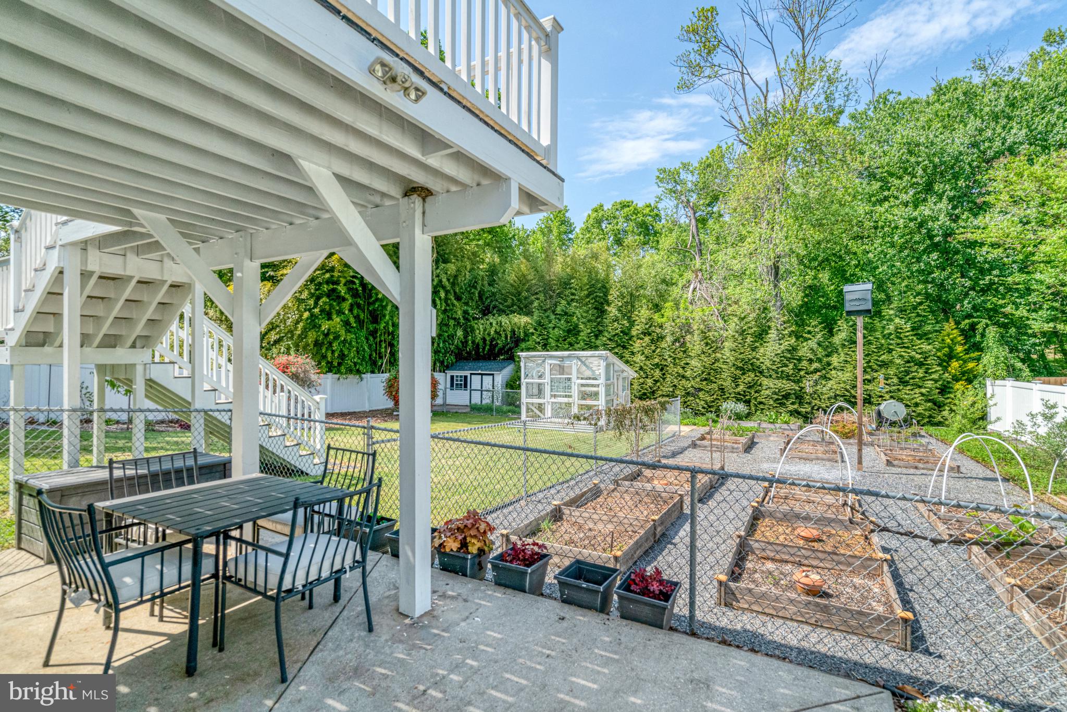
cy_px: 356
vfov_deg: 73.8
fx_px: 474
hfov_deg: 96.7
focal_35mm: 16
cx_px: 534
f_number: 8
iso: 1250
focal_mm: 16
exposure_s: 1/2000
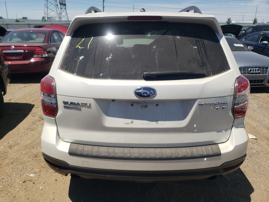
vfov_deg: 53.1
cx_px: 134
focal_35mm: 26
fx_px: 202
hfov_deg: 67.3
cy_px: 101
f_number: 1.5
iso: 50
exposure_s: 1/3333
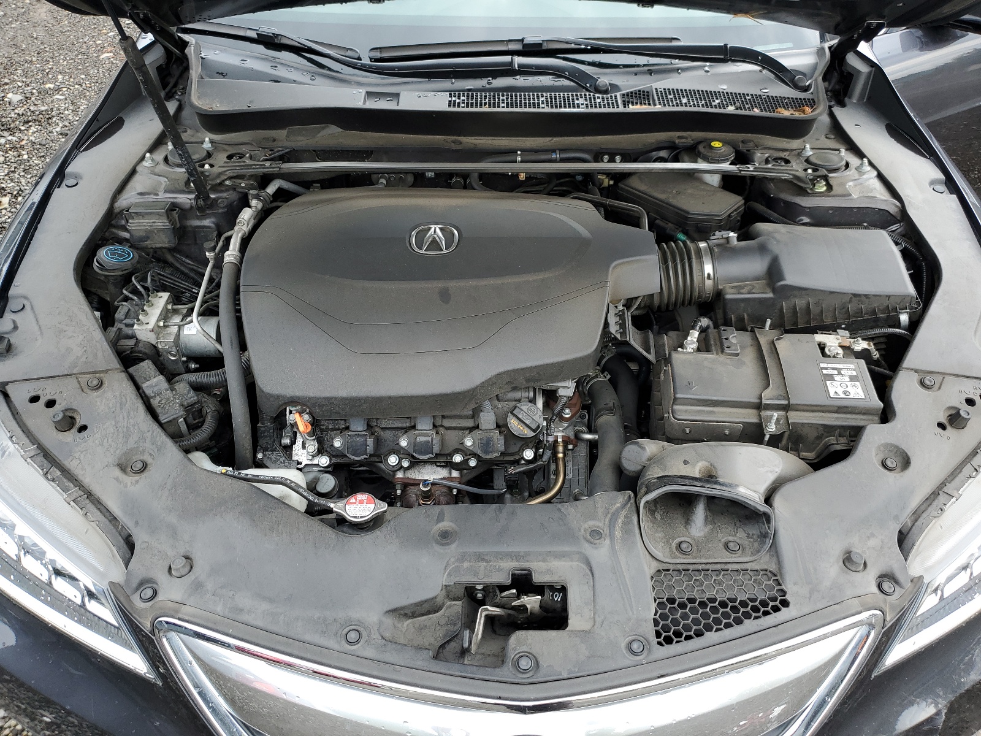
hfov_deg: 67.3
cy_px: 368
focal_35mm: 26
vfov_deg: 53.1
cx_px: 490
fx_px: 737
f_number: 1.5
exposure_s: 1/286
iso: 50
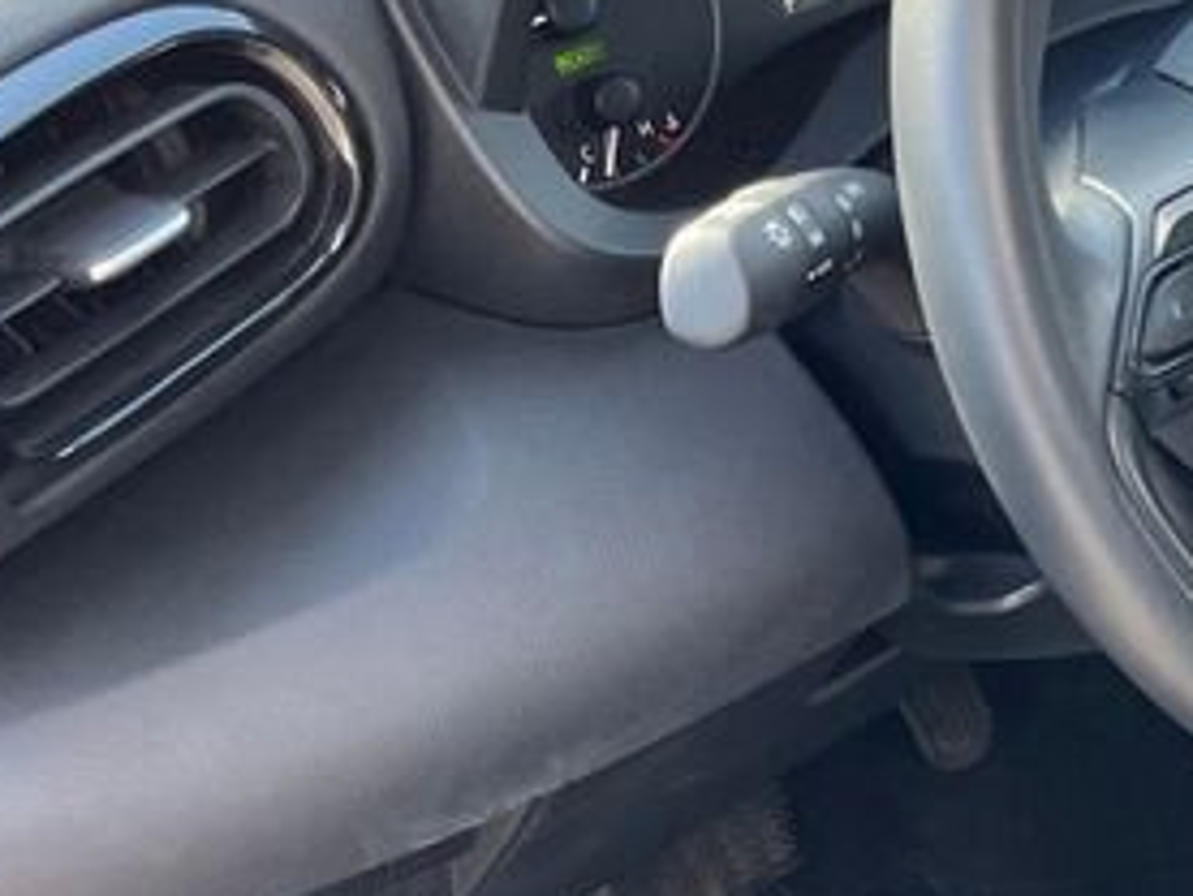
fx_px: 3310
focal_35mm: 96
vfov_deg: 15.4
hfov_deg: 17.9
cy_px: 534
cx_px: 1865
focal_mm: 5.1
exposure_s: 1/121
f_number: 1.6
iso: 125
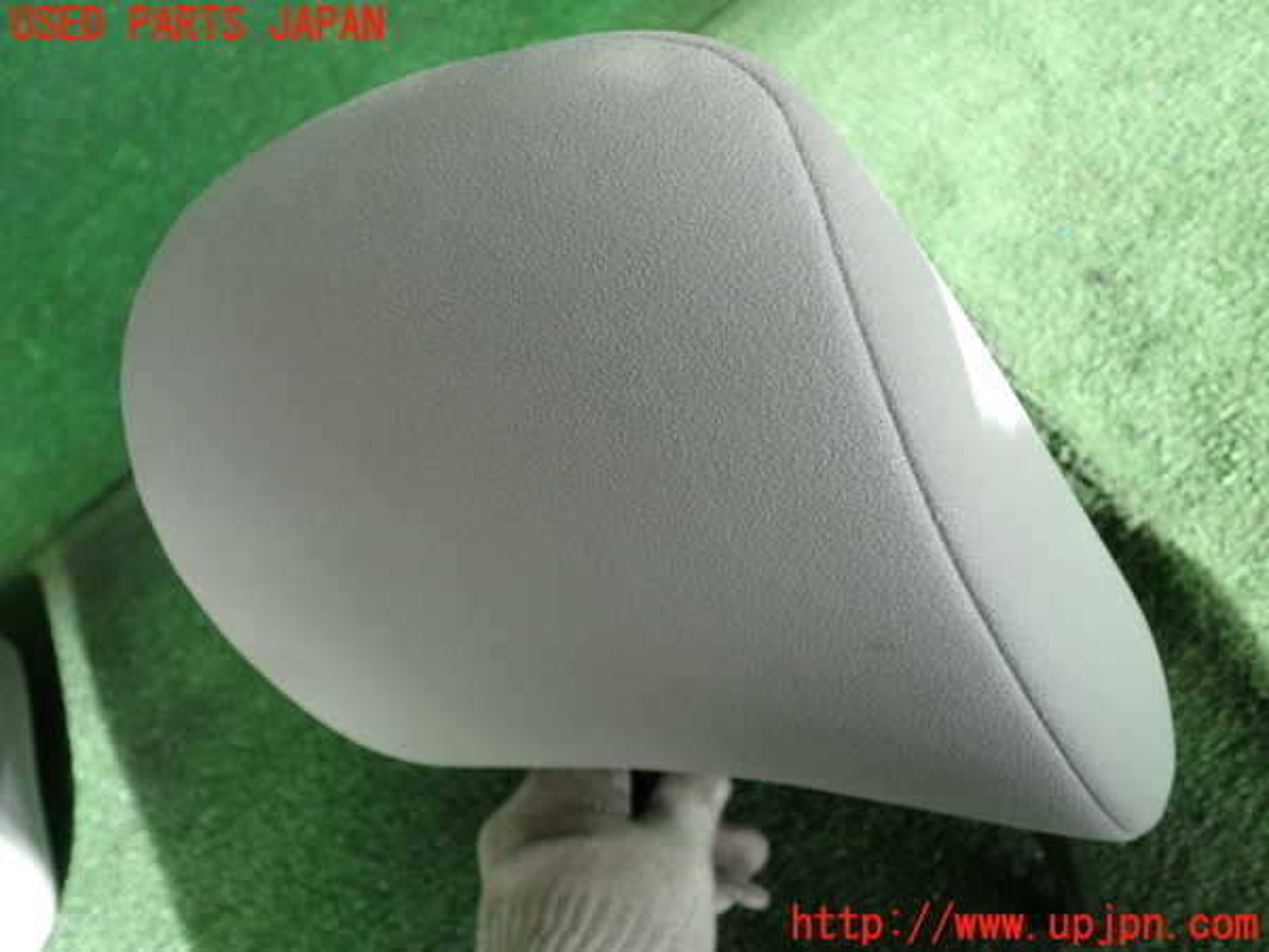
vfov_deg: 46.8
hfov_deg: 60.0
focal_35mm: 30
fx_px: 1100
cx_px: 634
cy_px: 476
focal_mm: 5.4
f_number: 2.3
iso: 125
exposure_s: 1/125
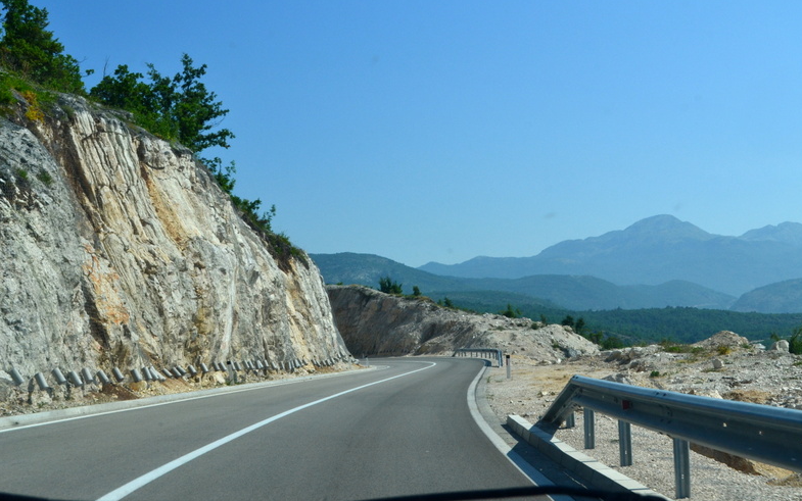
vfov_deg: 23.8
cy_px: 236
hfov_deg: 37.2
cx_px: 405
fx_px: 1192
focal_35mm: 55
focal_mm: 35
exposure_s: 1/500
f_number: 11
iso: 360
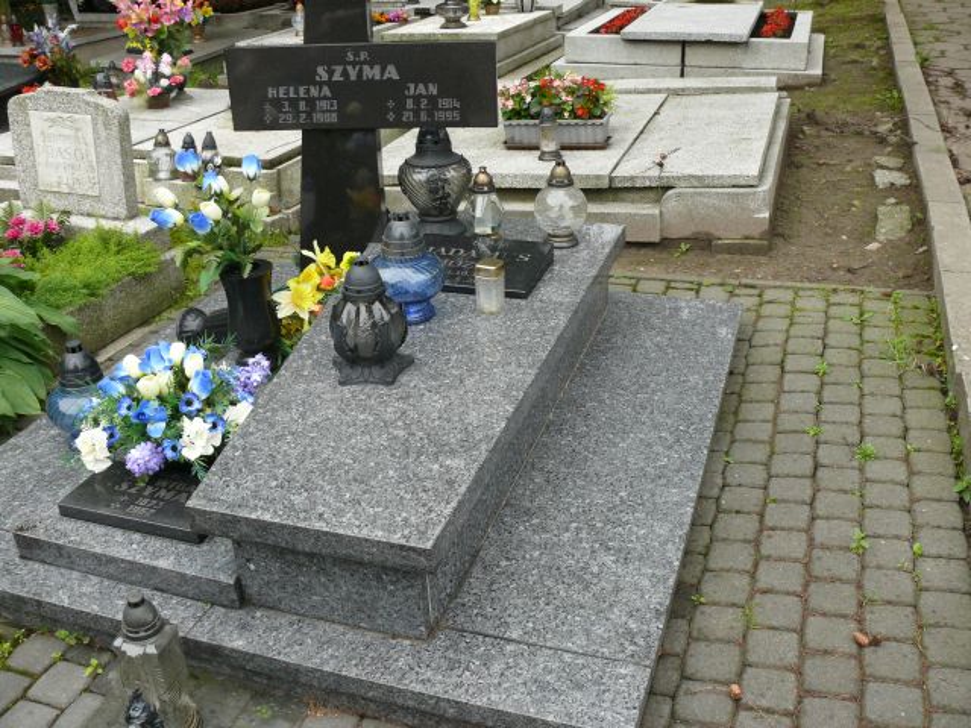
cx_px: 486
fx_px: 982
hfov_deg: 52.6
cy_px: 364
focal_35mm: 35
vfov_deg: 40.7
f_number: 3.6
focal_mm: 7.4
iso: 100
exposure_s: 1/100
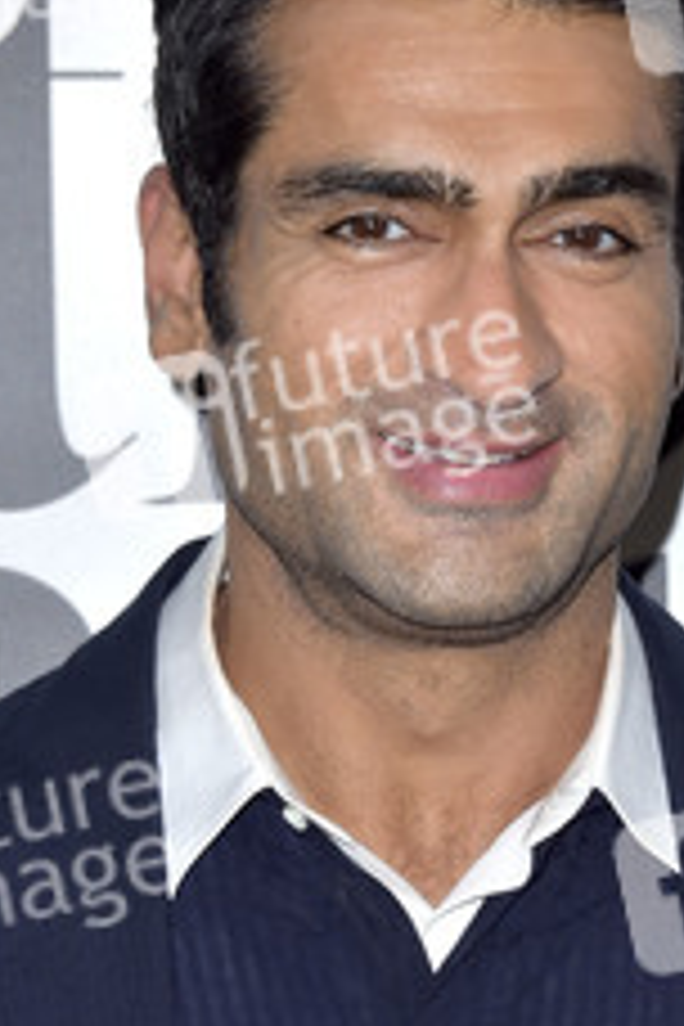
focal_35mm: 237
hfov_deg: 5.8
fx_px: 6754
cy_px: 644
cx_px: 439
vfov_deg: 8.7
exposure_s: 1/250
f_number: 7.1
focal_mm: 135
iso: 320
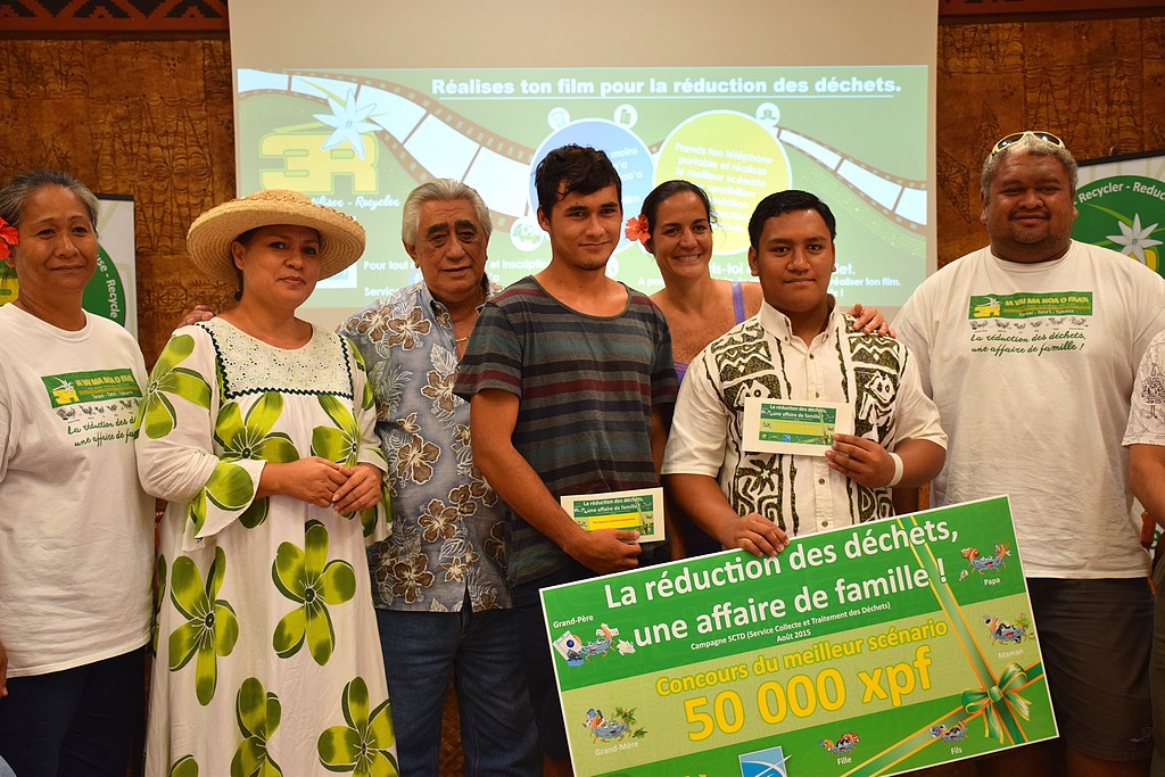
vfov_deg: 28.1
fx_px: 1553
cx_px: 582
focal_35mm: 48
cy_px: 388
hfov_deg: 41.1
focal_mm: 32
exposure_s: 1/60
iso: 560
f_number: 4
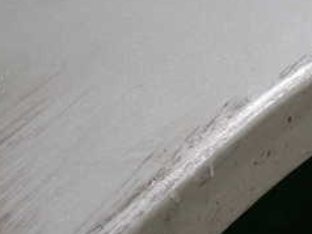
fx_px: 568
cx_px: 232
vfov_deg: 23.3
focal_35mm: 63
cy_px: 97
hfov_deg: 30.2
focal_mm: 4.5
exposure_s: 1/30
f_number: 2
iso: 250
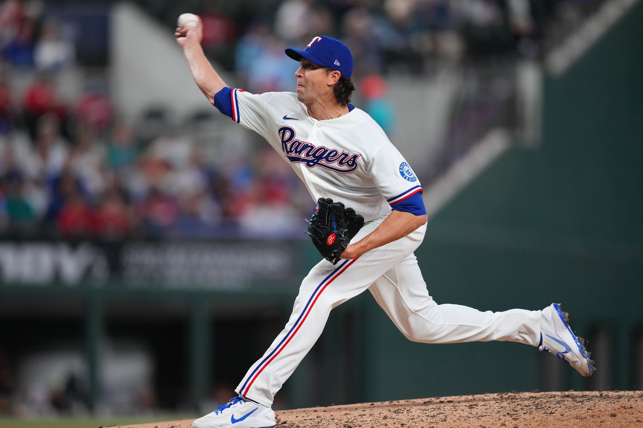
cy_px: 214
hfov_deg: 5.2
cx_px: 322
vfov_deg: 3.4
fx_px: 7143
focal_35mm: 400
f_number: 2.8
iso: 3200
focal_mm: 400
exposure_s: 1/2000
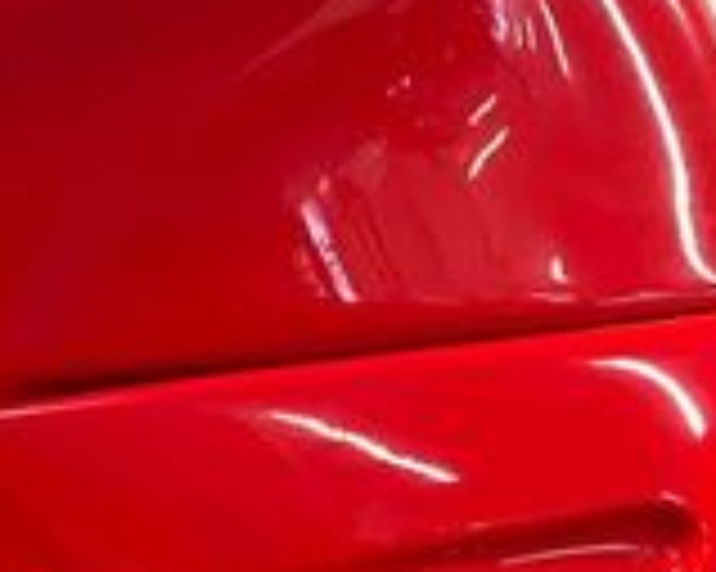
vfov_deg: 13.9
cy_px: 919
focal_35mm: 102
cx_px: 135
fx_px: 2160
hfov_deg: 18.6
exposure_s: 1/50
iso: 250
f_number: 1.6
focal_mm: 5.1
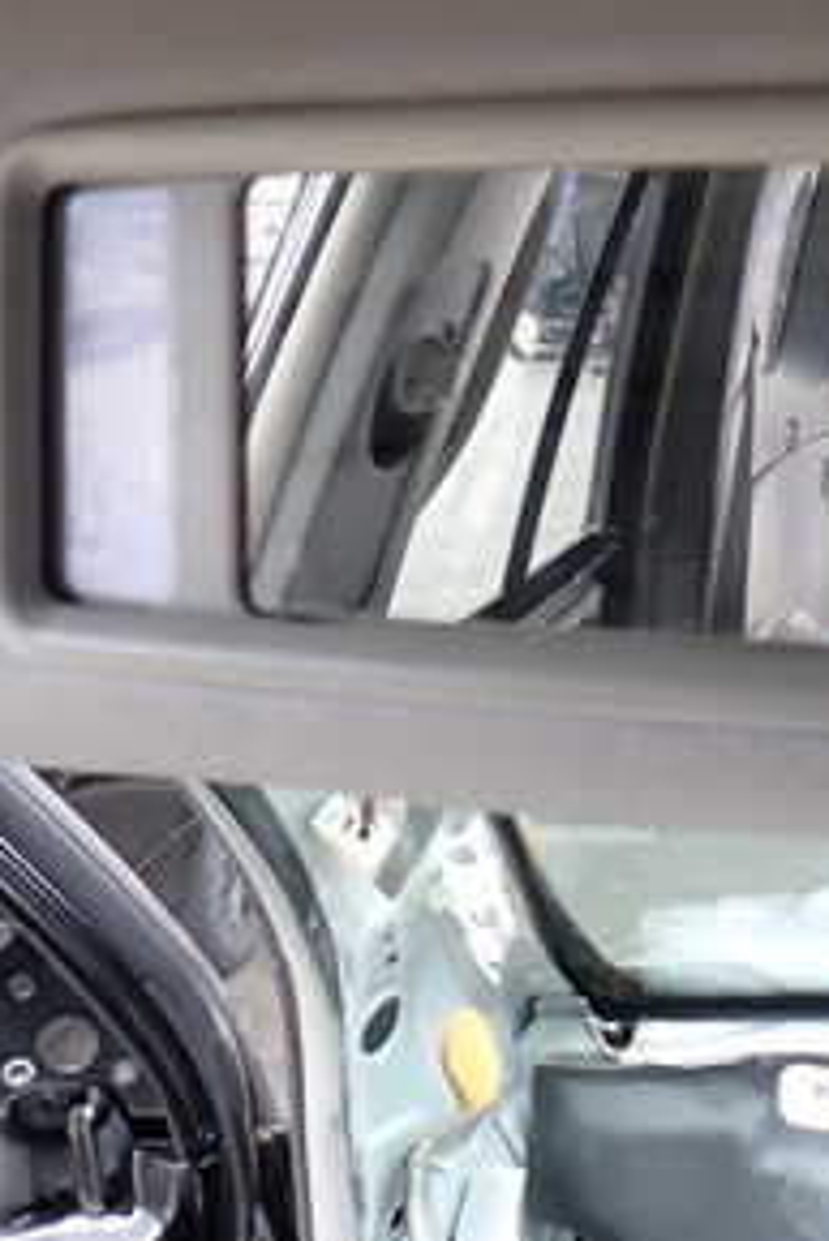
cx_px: 735
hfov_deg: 24.4
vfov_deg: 35.8
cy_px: 279
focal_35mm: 54
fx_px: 1863
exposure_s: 1/60
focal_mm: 4.5
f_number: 2
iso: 200
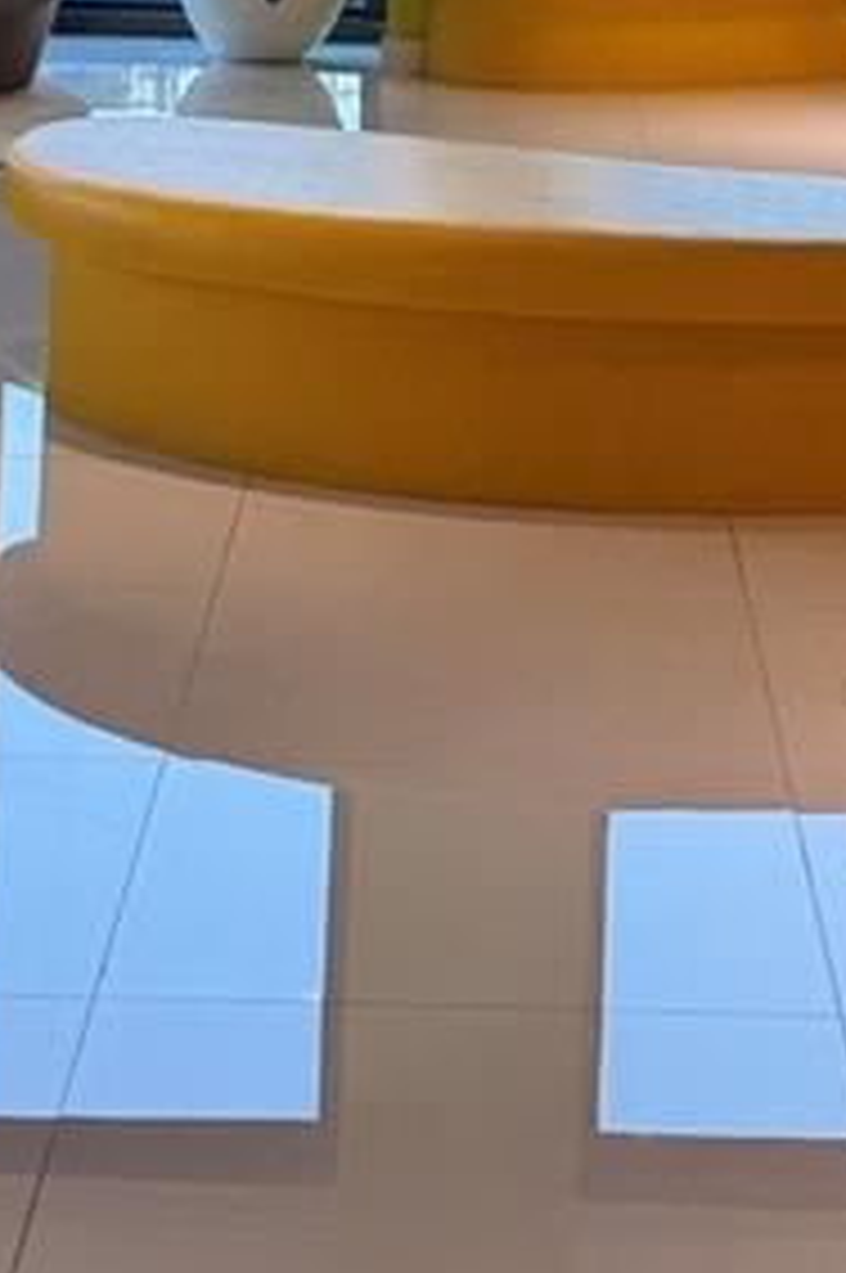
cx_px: 670
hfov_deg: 12.8
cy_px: -373
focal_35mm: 106
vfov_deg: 18.0
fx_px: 3745
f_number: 1.78
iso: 100
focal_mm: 6.76
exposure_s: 1/120
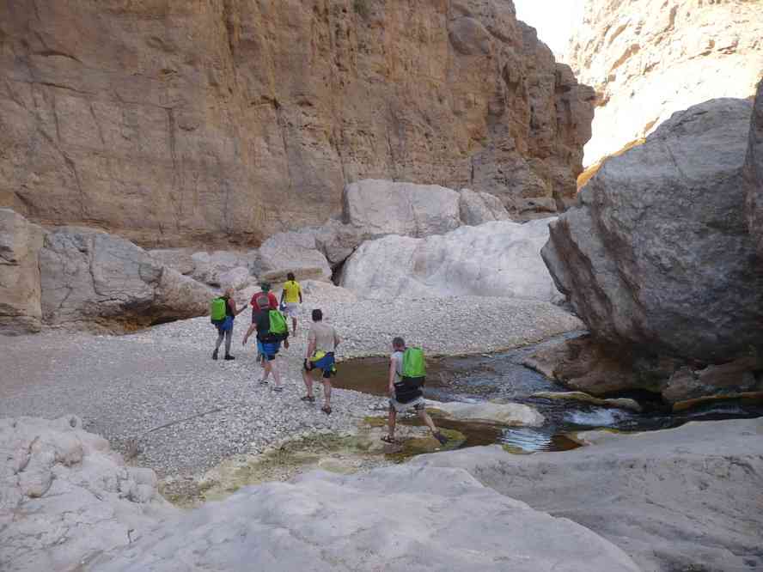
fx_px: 771
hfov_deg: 52.6
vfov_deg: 40.7
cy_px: 286
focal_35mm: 35
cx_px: 382
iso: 100
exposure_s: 1/250
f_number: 2.8
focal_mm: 5.8
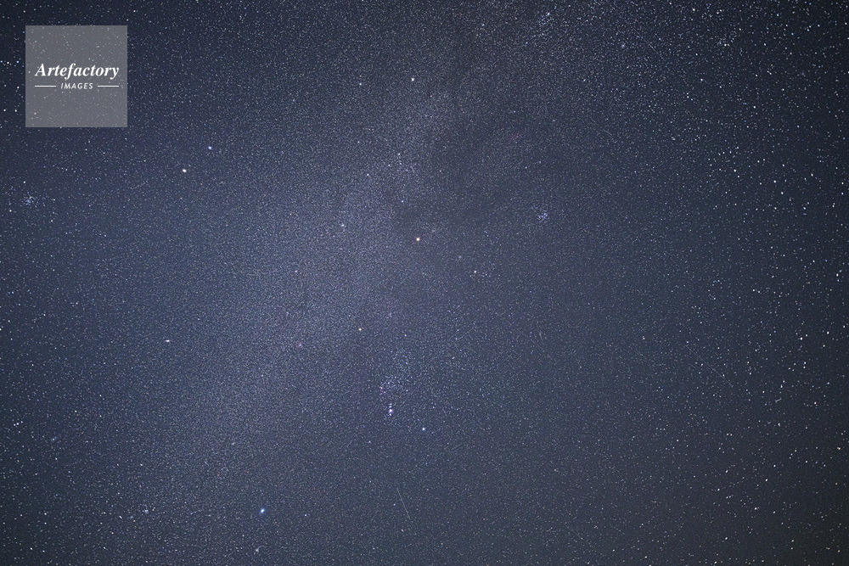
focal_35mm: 14
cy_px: 283
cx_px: 424
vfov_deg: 81.2
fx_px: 330
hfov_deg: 104.2
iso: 1600
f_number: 1.8
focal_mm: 14
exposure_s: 20
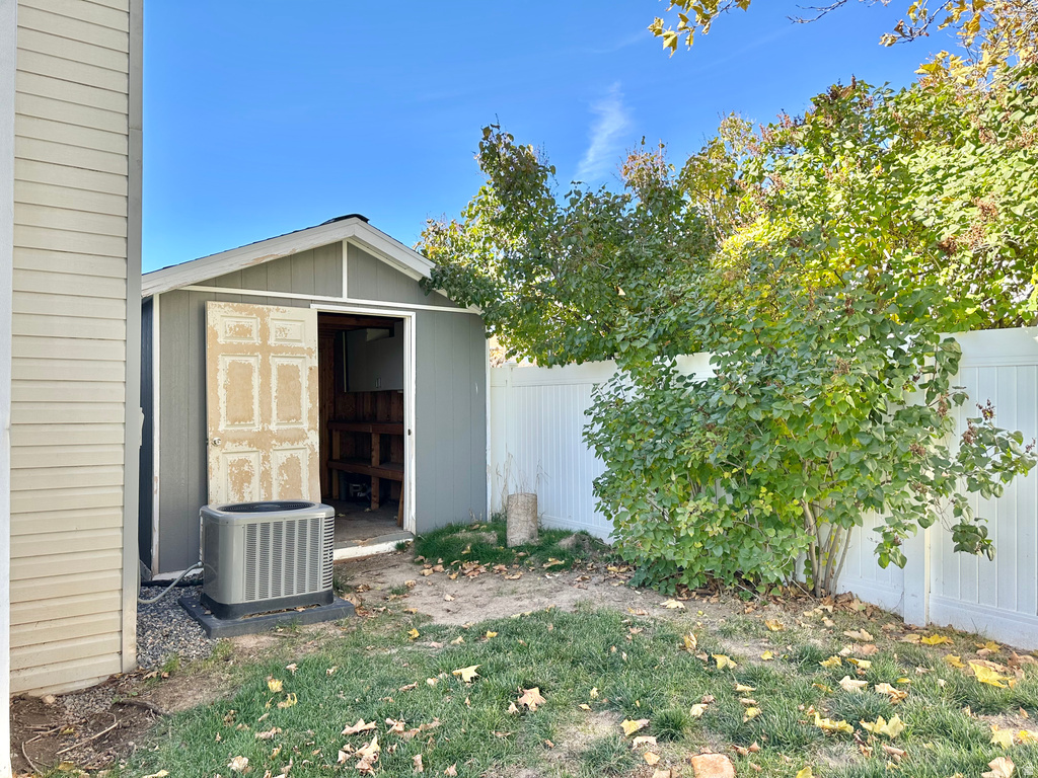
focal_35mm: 24
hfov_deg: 71.6
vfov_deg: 56.8
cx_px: 519
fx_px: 720
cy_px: 389
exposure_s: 1/829
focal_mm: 6.86
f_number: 1.78
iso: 80
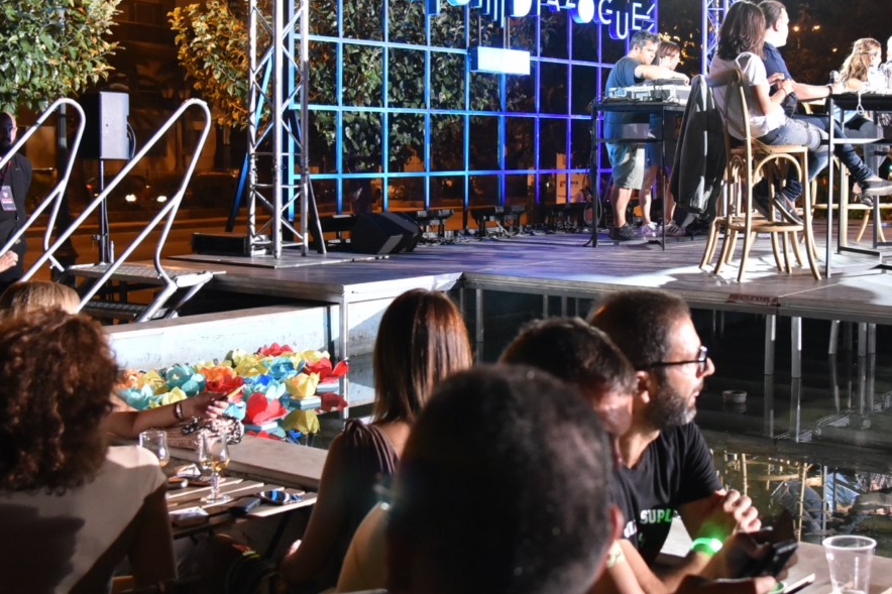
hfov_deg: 36.1
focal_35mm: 55
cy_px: 194
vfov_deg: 24.5
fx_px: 1362
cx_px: 545
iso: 3200
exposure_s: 1/80
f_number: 4
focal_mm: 30
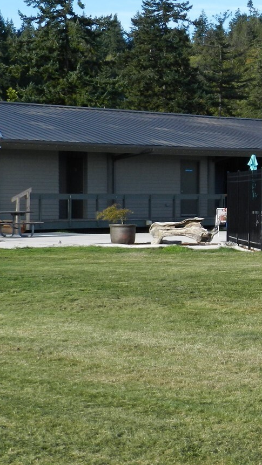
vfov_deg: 22.9
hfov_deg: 12.7
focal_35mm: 93
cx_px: 321
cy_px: 201
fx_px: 1148
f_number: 4.2
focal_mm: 8.1
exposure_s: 1/500
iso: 160
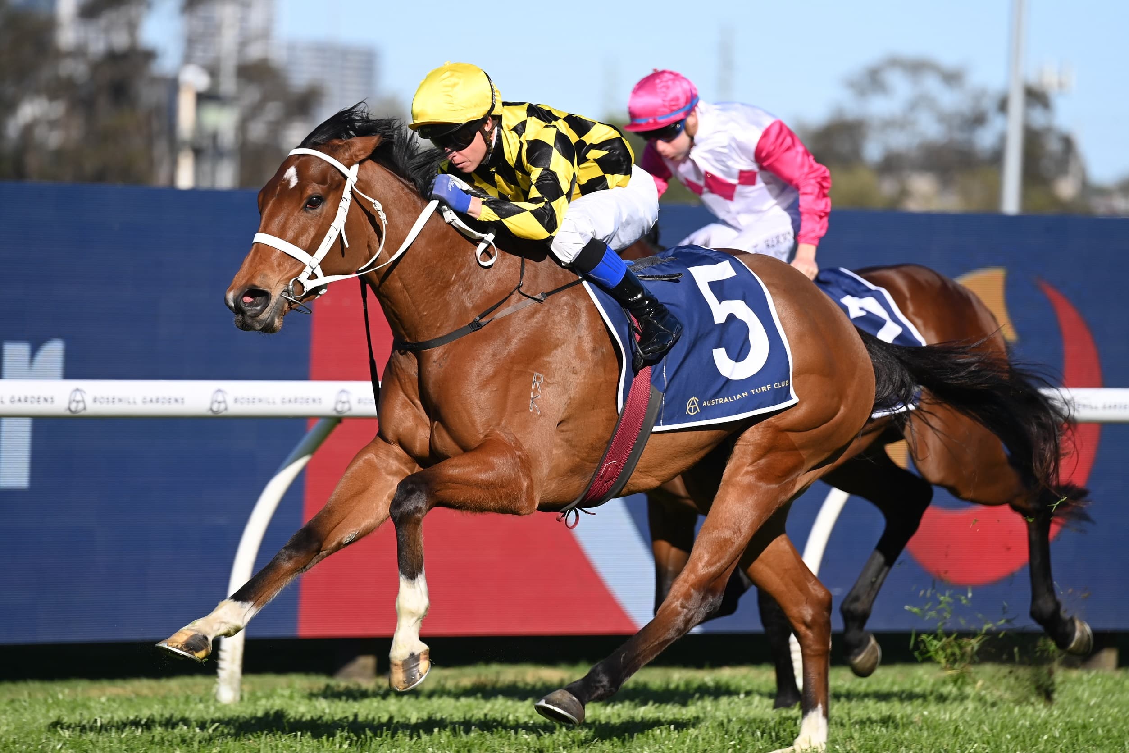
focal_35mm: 380
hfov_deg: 5.4
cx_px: 564
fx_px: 11917
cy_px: 376
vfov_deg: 3.6
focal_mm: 380
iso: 500
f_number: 5.6
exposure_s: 1/2000
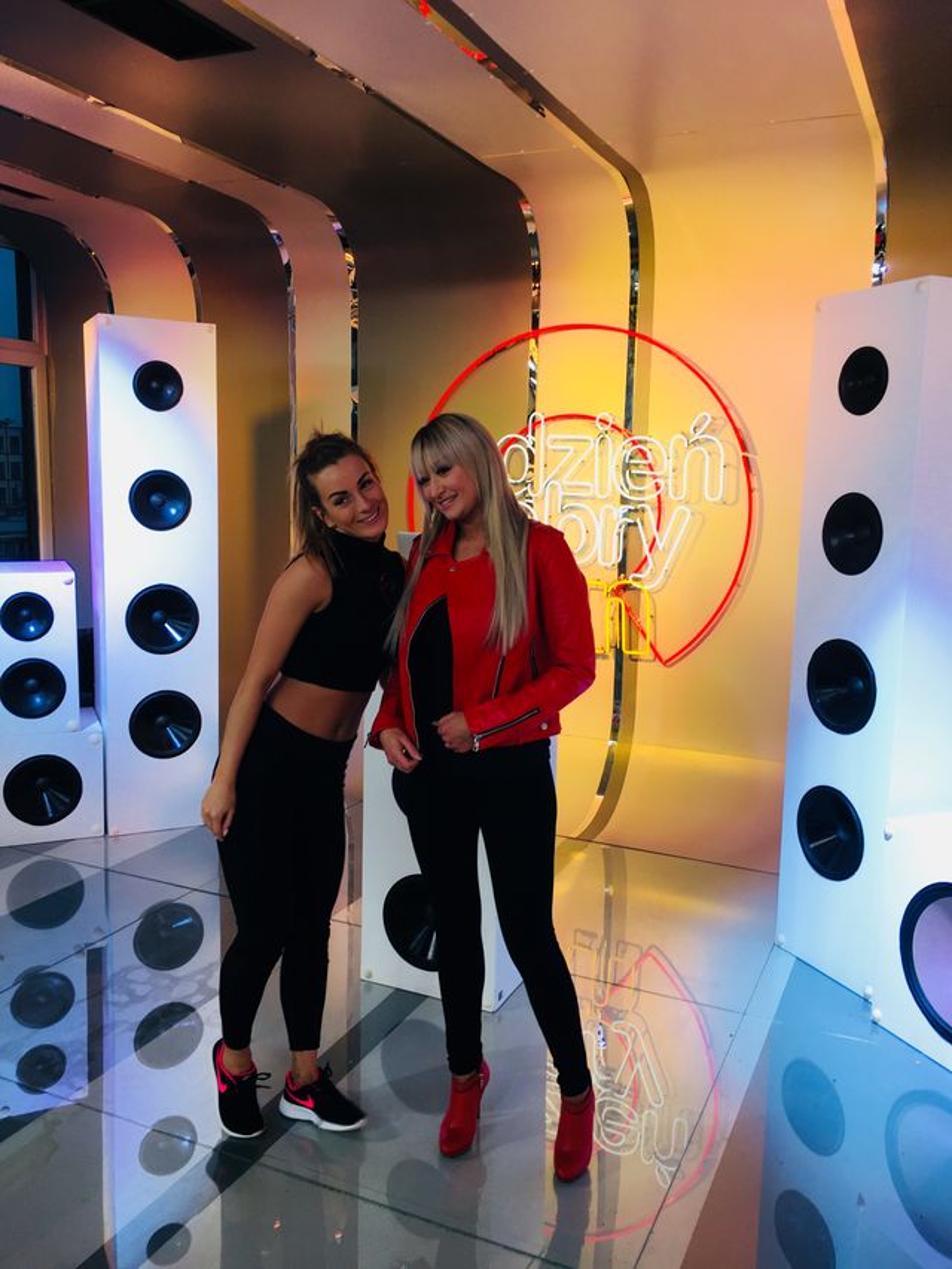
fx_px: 1063
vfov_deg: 61.7
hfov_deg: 48.2
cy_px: 634
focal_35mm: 29
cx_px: 476
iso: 32
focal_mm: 4.15
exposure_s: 1/50
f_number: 2.2
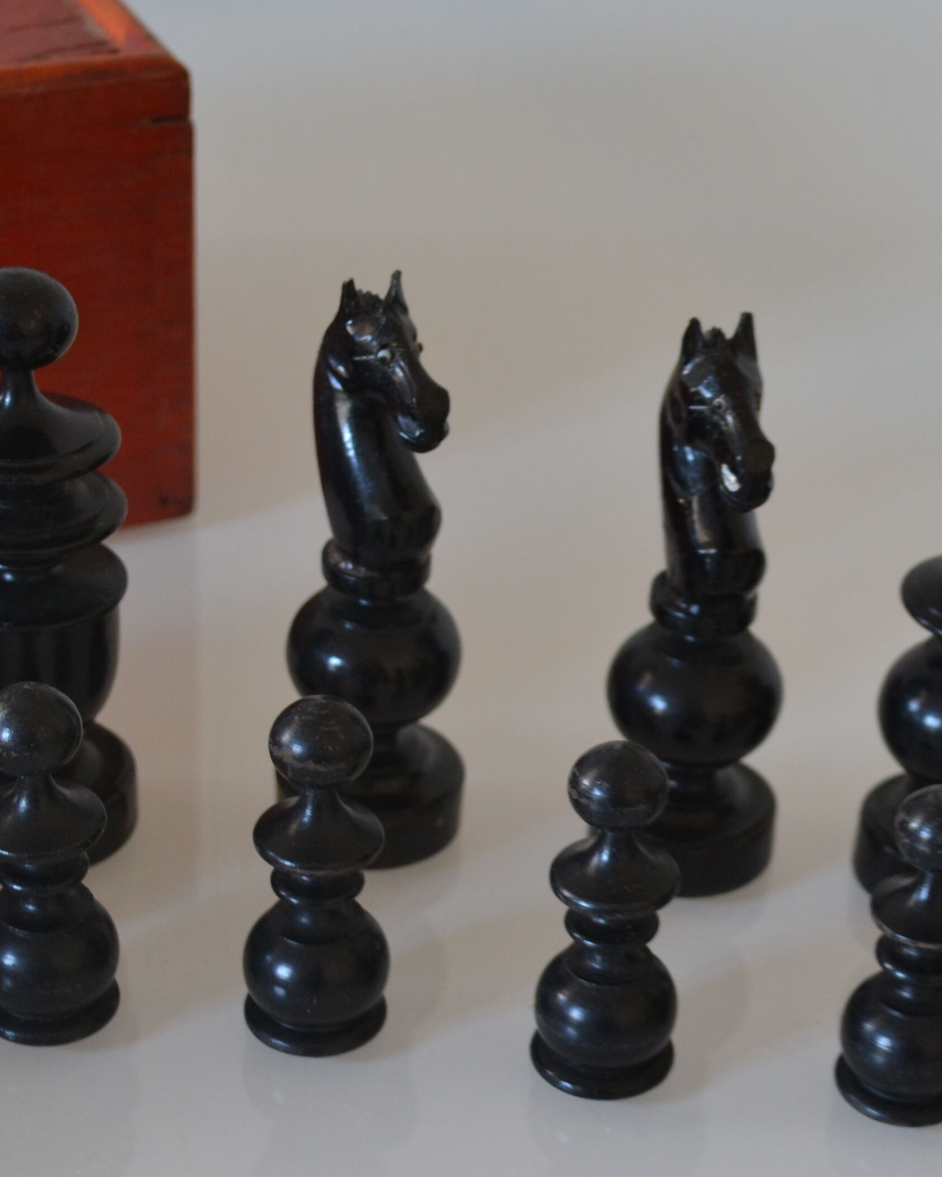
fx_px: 3102
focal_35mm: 89
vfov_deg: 21.5
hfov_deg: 17.1
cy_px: 671
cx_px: 768
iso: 400
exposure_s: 1/25
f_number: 4.5
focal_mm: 29
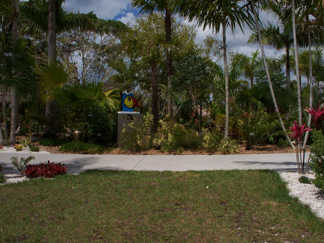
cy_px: 122
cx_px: 162
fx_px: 328
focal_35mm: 35
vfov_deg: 40.7
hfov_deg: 52.6
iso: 80
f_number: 8
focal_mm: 7.54
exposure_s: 1/640
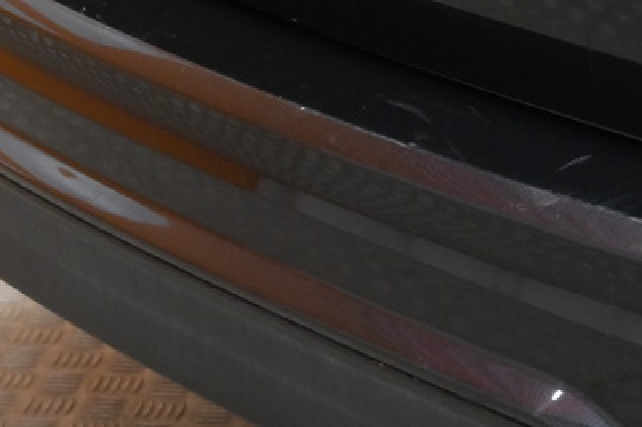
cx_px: 509
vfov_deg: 7.5
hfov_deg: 11.3
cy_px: 24
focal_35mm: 182
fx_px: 3244
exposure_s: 1/160
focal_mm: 30
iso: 1600
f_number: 4
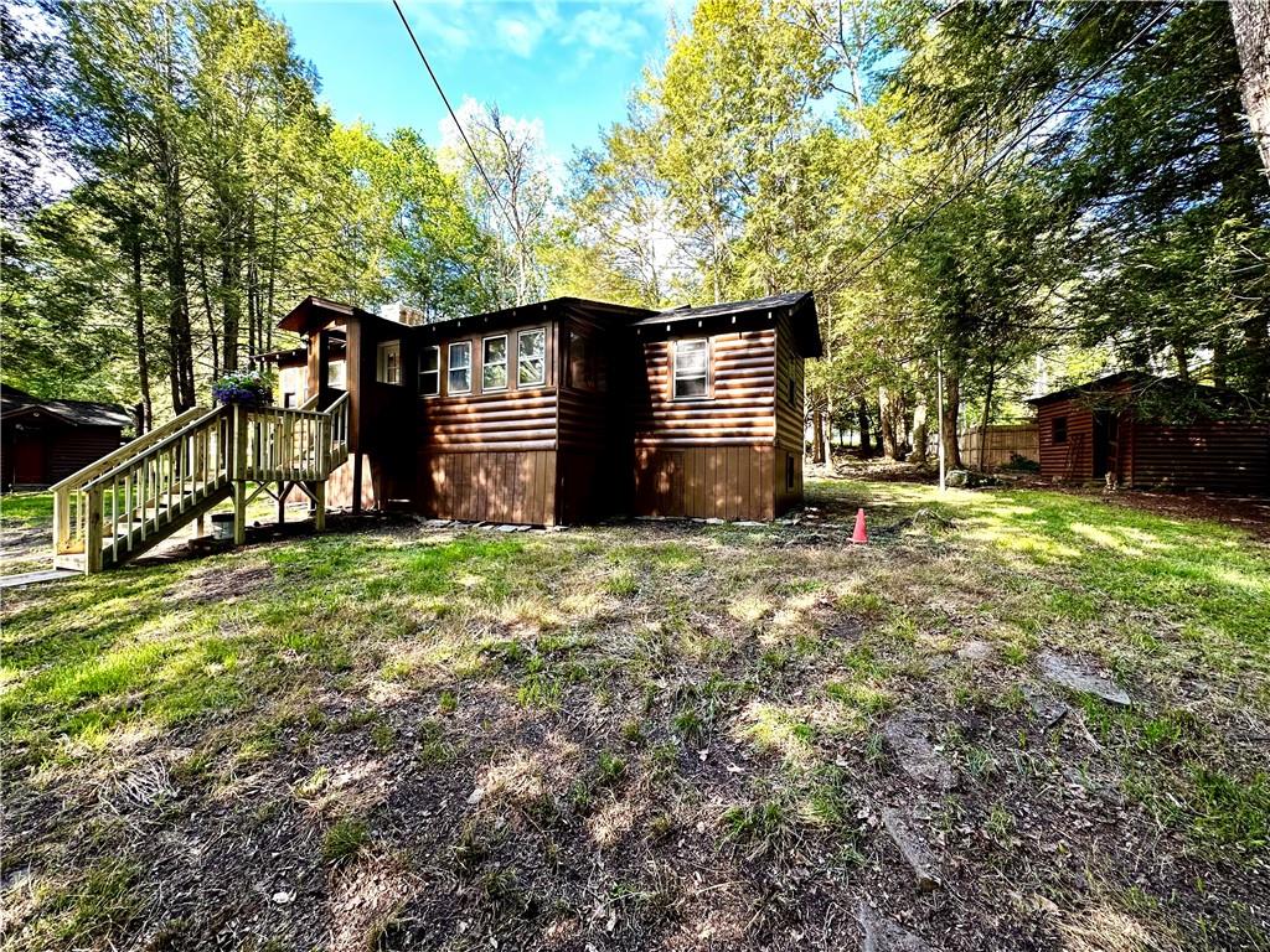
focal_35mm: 14
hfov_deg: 102.1
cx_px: 635
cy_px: 476
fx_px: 514
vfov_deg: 85.7
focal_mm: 2.22
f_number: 2.2
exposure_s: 1/99
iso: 50
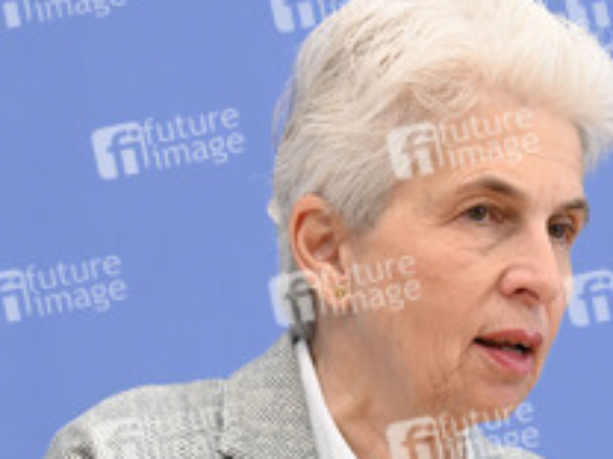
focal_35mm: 250
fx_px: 4427
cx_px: 385
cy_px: 365
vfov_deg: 5.9
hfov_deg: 7.9
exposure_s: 1/800
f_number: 4.5
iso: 3200
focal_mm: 120
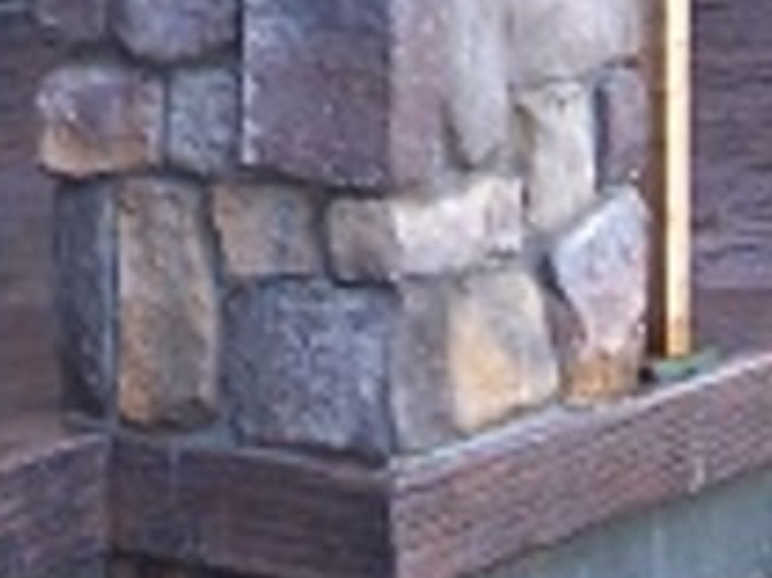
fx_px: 3678
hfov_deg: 12.0
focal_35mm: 165
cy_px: -283
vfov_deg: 8.8
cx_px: 307
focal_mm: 5.6
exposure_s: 1/60
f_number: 2.7
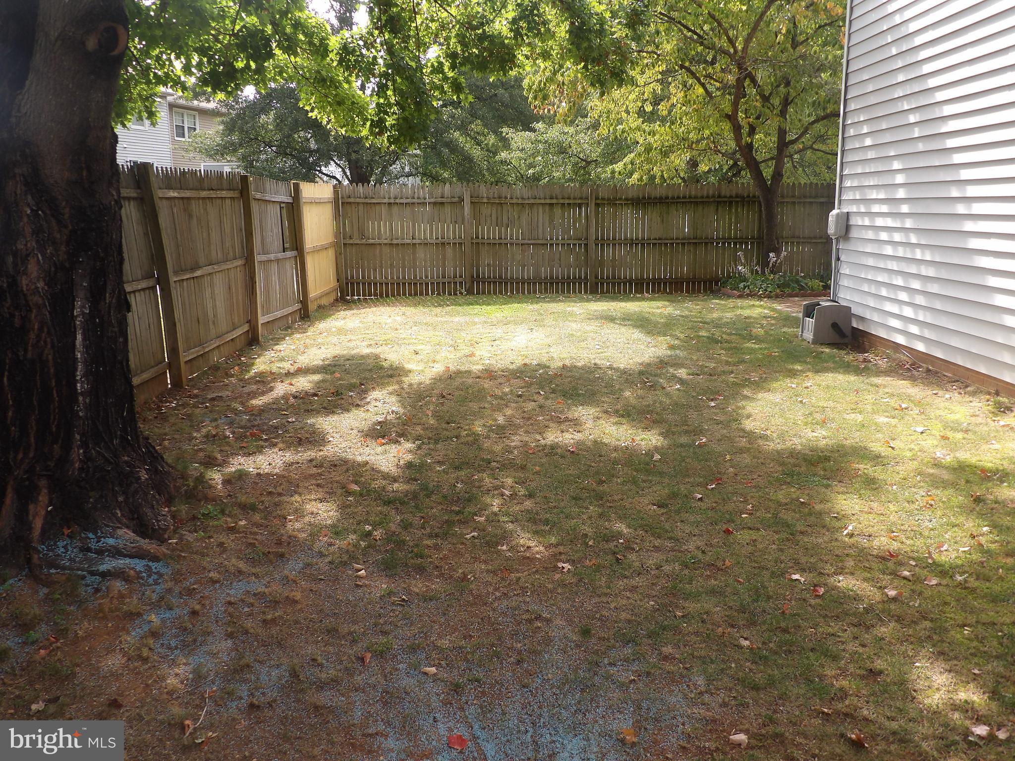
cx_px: 508
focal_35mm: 28
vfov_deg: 49.7
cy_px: 380
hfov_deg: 63.4
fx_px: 821
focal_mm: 5
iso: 100
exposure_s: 1/156
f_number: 3.4
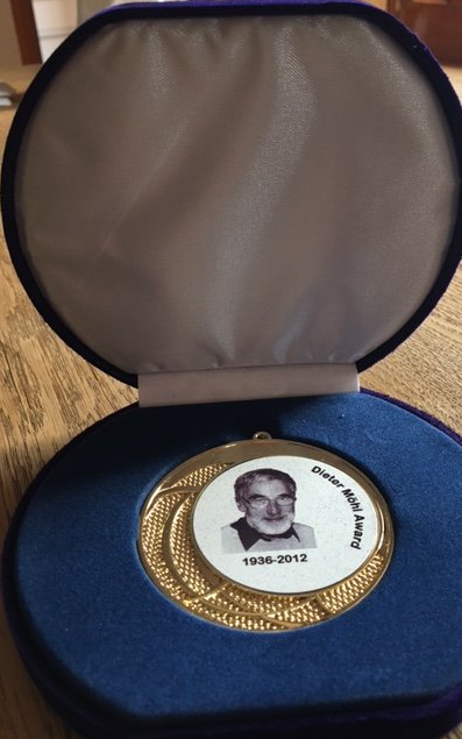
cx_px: 253
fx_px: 624
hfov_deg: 40.6
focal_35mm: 31
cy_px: 370
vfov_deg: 61.2
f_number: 2.2
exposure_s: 1/33
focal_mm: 4.15
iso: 125
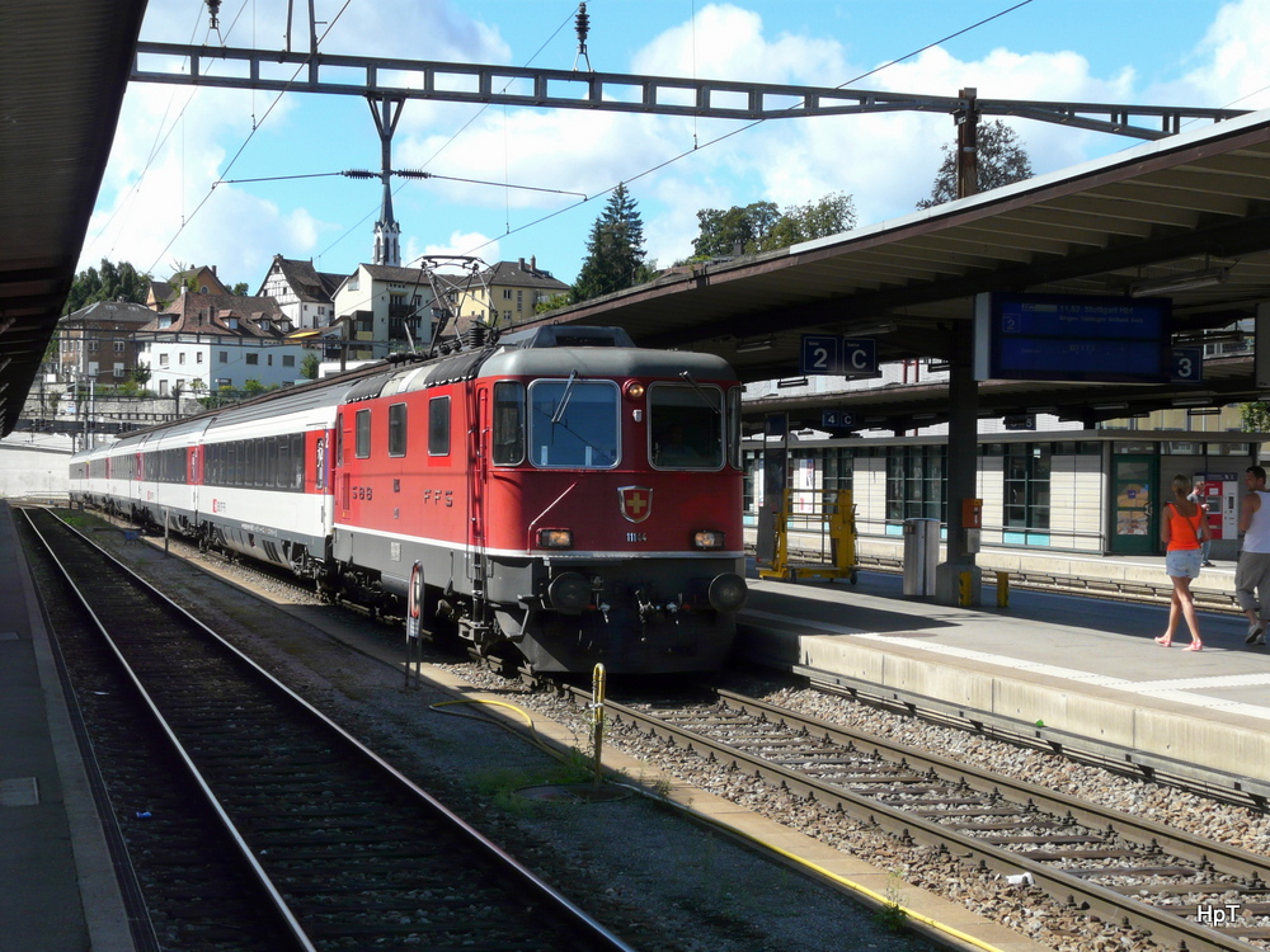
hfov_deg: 31.7
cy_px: 476
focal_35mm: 61
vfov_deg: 24.0
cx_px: 635
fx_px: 2238
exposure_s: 1/320
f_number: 5.6
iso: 100
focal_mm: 10
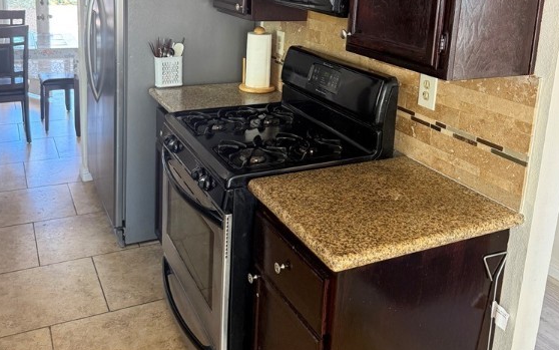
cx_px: 283
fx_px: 533
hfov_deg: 55.3
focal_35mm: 35
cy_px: 72
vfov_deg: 35.2
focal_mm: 6.76
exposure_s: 1/60
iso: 250
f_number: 1.78
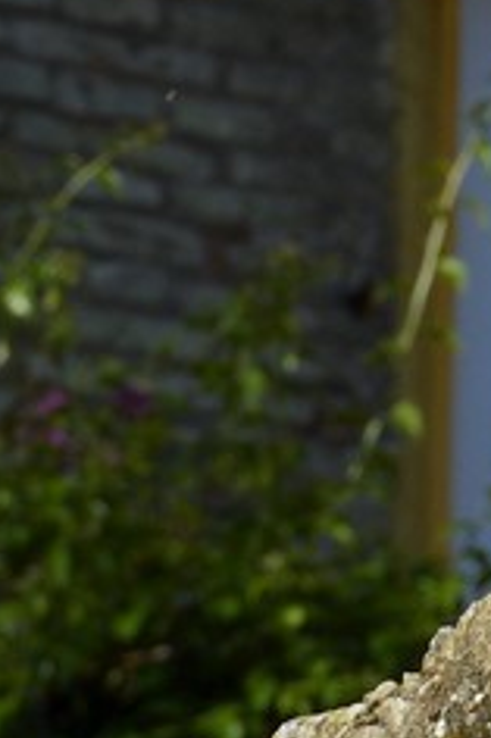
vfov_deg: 1.5
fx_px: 27739
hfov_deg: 1.0
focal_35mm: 1354
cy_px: -1548
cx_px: 1451
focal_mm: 200
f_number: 13
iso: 200
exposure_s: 1/250
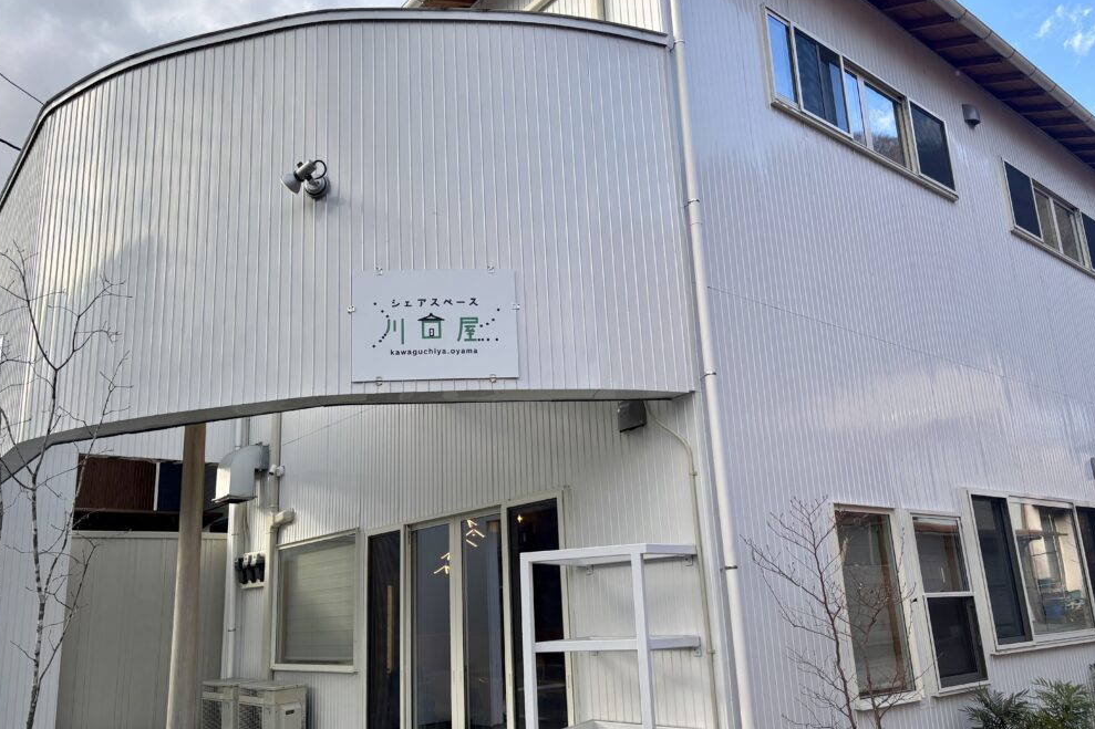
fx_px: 851
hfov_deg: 65.5
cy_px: 393
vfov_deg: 46.3
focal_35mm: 28
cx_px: 533
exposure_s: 1/615
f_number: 1.6
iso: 50
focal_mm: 5.96
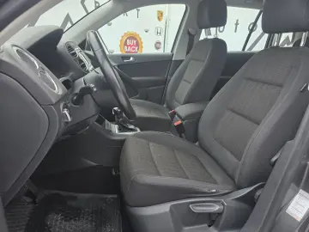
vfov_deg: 58.9
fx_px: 205
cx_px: 154
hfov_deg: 73.9
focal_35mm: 23
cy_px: 116
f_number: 1.7
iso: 160
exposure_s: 1/100
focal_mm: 6.3
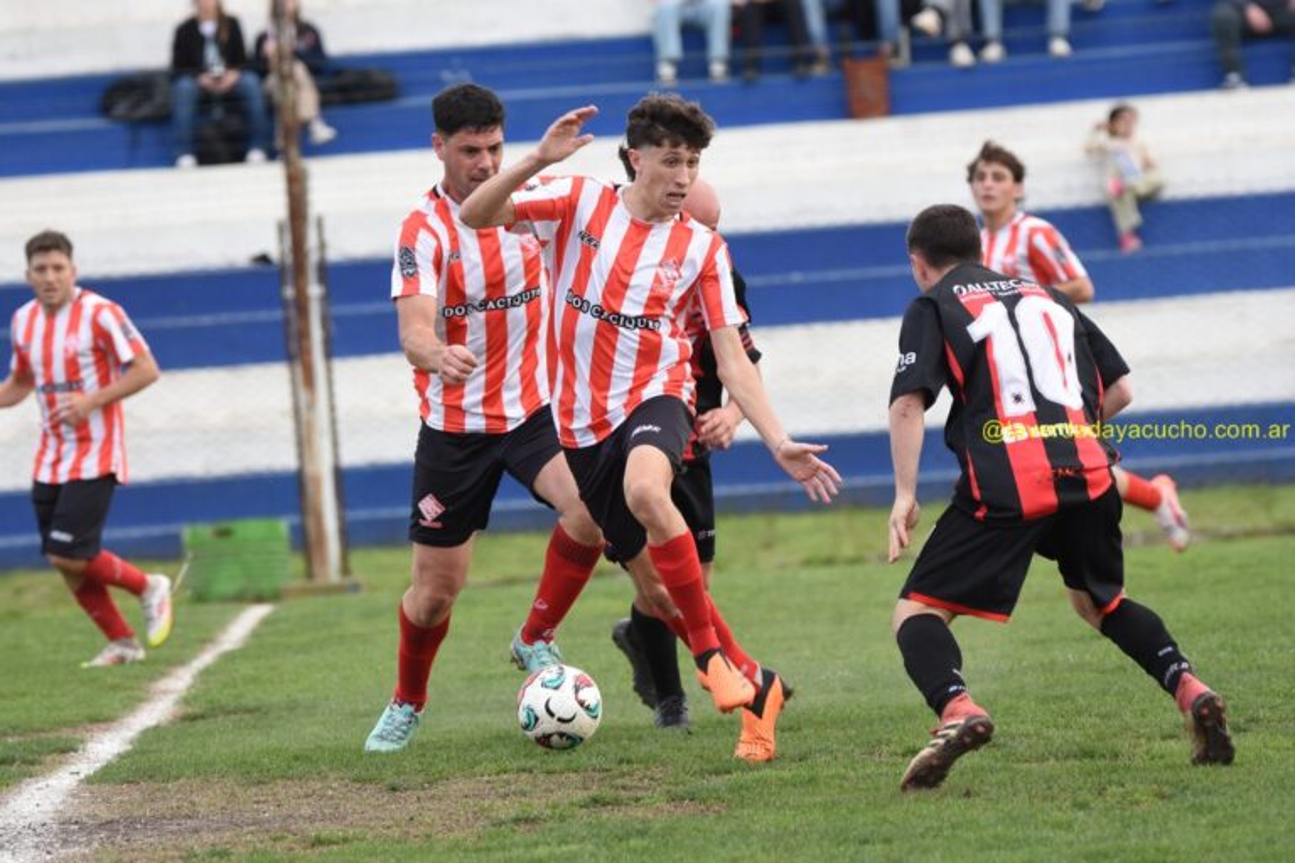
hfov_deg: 4.7
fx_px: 15647
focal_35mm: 435
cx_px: 648
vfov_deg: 3.2
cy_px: 432
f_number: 5.6
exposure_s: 1/500
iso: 400
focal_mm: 290
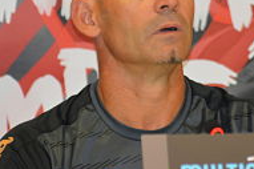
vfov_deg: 2.6
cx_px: 157
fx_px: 3757
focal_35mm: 533
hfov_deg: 3.9
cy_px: 52
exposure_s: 1/60
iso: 1000
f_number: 4.5
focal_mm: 170
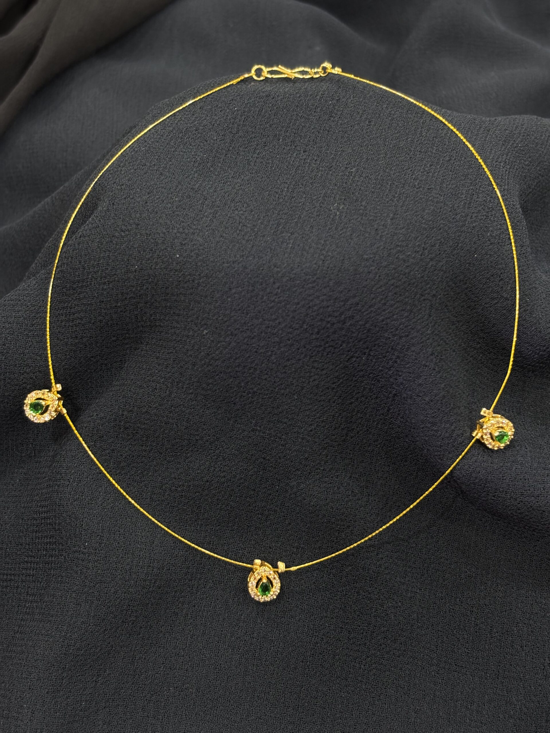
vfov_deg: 36.8
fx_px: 1102
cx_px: 275
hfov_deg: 28.0
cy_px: 366
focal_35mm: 52
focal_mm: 5.96
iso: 320
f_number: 1.6
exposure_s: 1/30
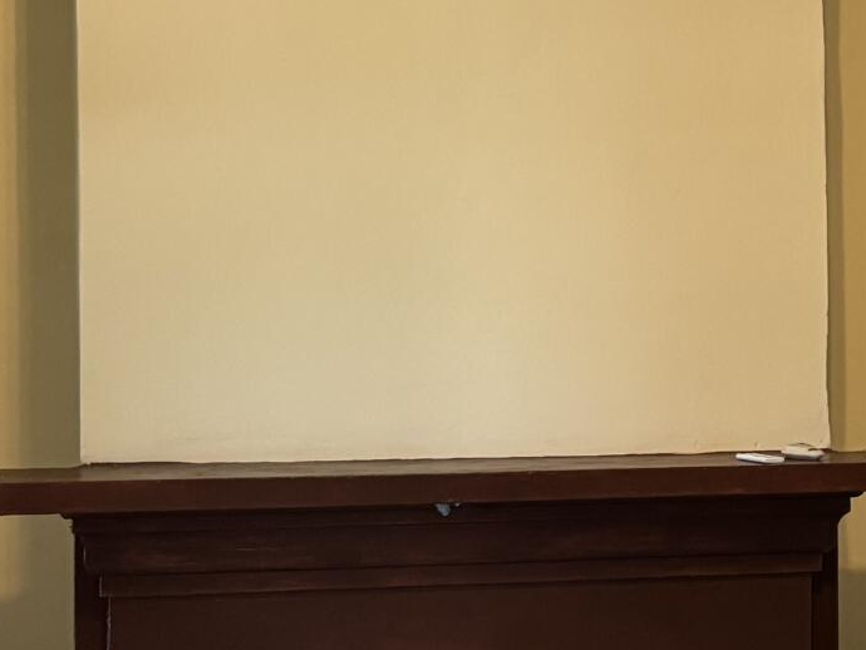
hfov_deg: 16.5
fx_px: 2828
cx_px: 1125
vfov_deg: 13.1
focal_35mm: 113
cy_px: 326
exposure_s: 1/60
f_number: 1.6
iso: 320
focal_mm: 5.96
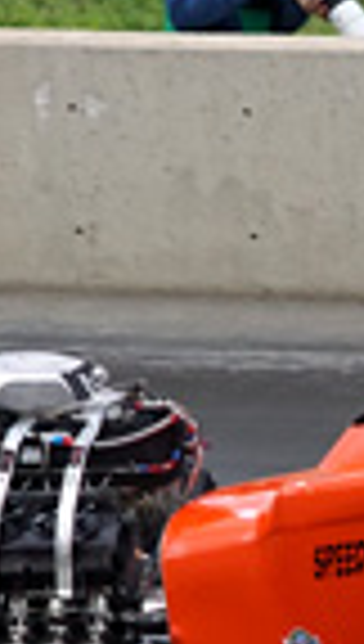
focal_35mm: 877
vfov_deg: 2.5
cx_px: 360
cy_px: 495
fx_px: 14969
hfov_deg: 1.4
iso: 800
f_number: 2.8
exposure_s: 1/400
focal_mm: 160
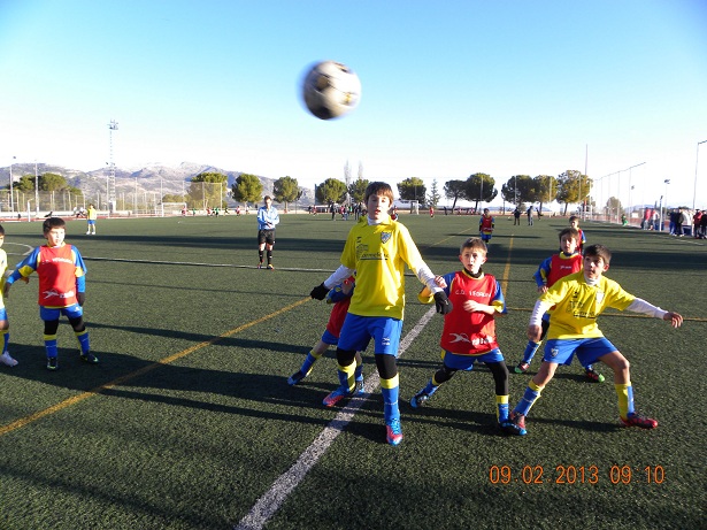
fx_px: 531
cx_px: 354
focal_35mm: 26
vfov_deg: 53.0
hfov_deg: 67.3
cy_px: 265
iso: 64
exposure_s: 1/168
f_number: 4.5
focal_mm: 4.6
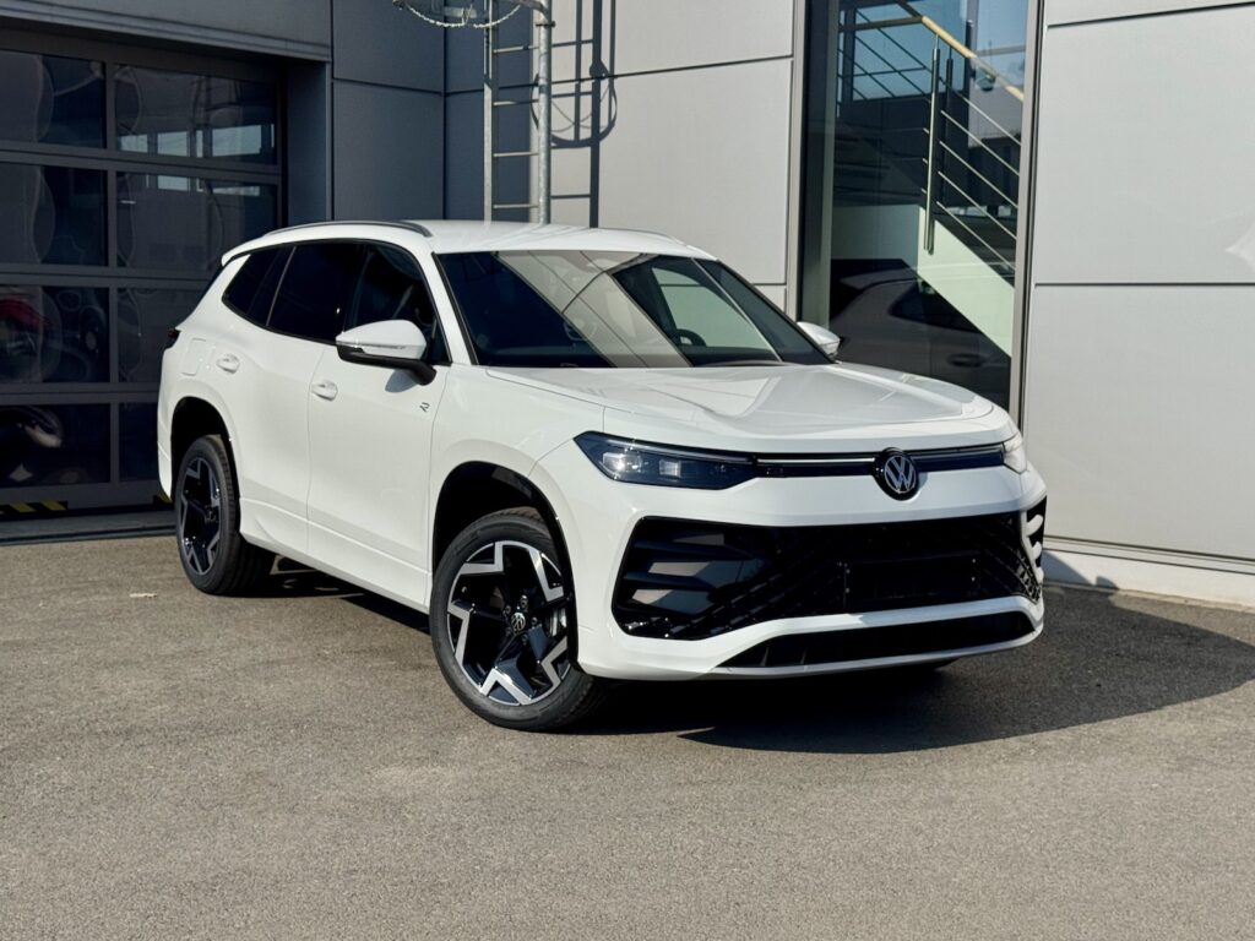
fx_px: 1740
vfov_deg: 30.3
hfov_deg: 39.7
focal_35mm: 48
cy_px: 470
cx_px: 628
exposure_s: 1/15385
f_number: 1.78
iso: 64
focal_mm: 6.76
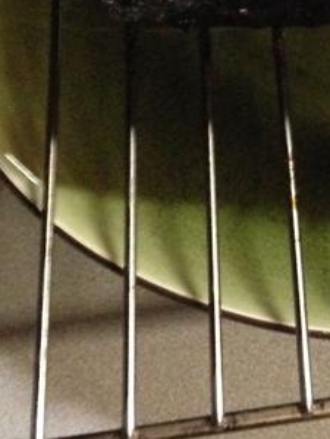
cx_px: 416
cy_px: -41
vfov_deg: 19.1
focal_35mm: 99
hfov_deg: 14.4
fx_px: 1258
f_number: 2.4
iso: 800
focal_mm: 4.12
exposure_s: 1/15
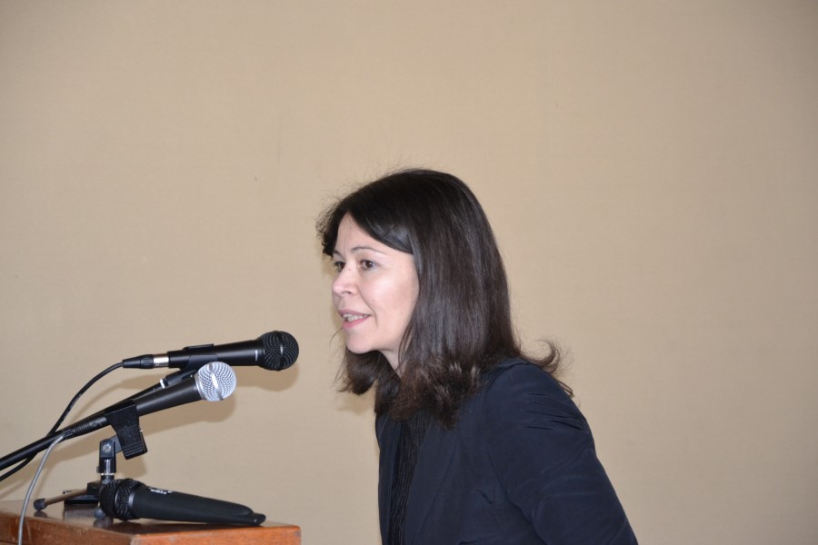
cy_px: 272
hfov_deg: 13.0
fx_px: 3578
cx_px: 409
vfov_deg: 8.7
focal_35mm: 158
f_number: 5.6
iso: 1600
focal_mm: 105
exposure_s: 1/60
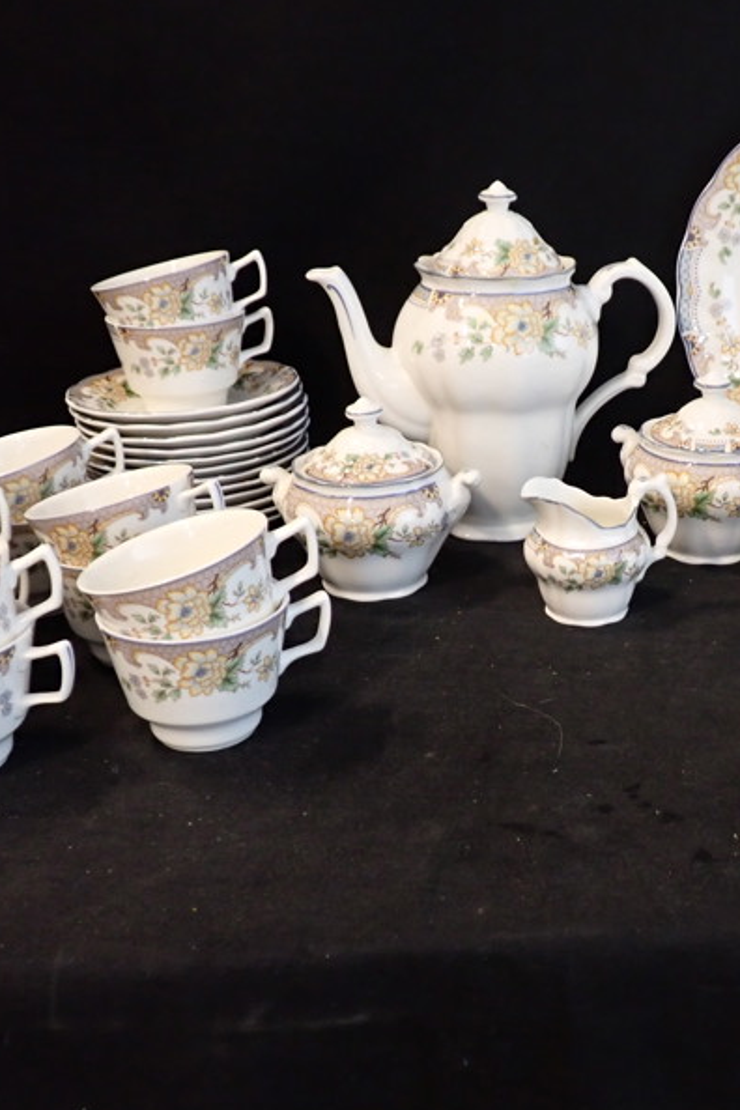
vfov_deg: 46.4
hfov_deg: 31.6
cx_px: 503
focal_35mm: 42
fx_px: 1295
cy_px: 557
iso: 640
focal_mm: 5.4
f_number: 2.3
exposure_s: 1/30
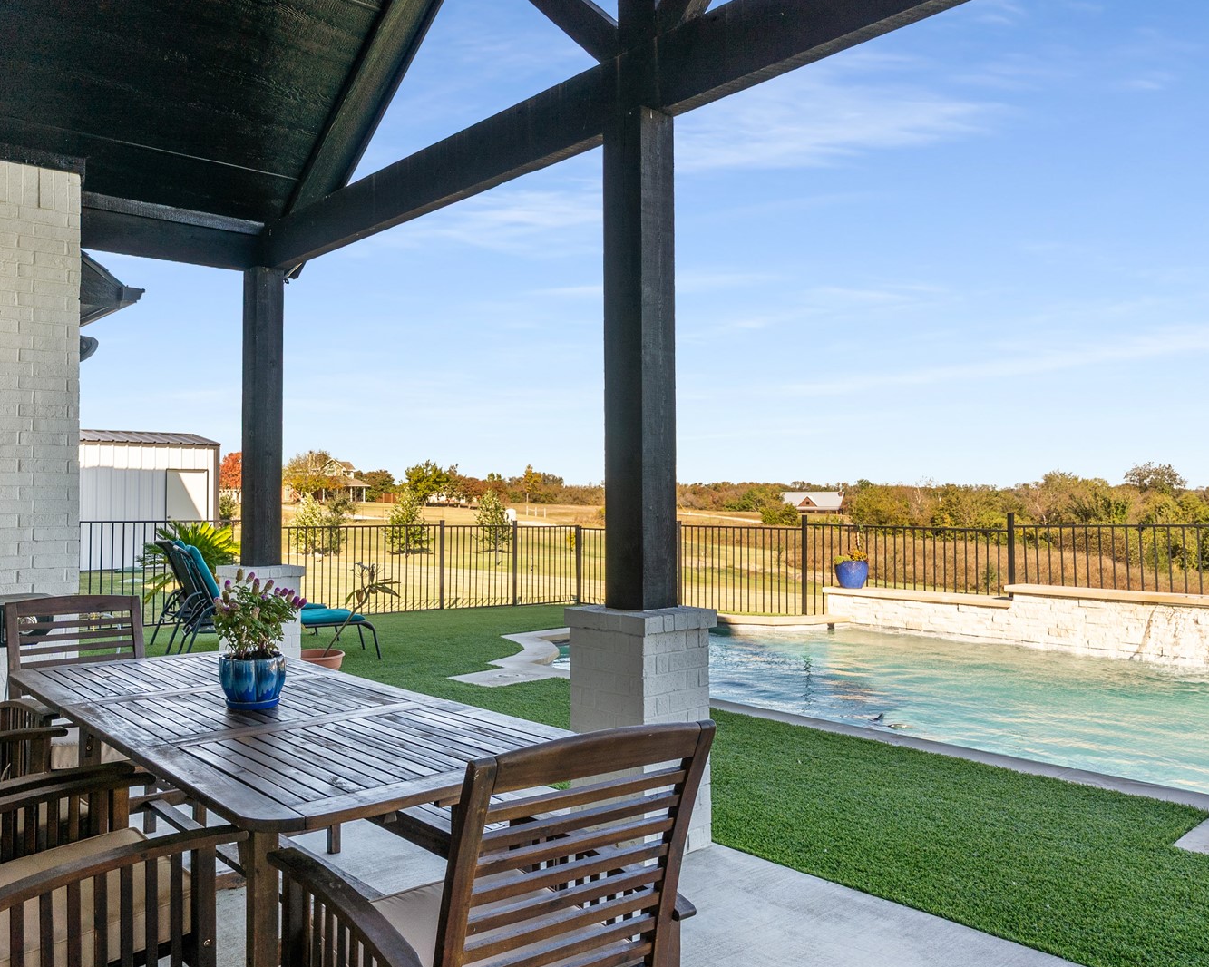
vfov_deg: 54.7
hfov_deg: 65.6
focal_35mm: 26
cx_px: 504
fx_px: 930
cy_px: 555
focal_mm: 17
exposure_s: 1/200
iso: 100
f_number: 8
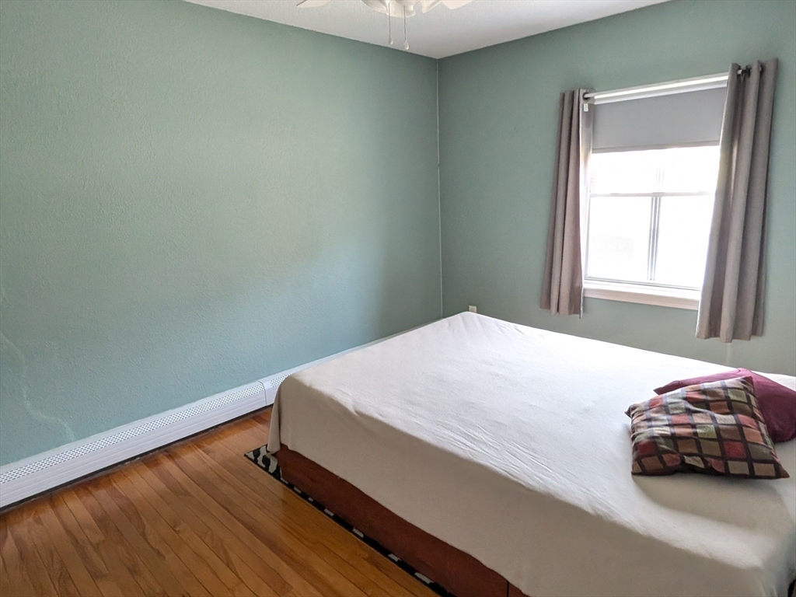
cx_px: 398
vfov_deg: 78.1
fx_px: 368
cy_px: 298
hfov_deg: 94.5
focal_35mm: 16
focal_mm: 2.22
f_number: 2.2
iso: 261
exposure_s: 1/40
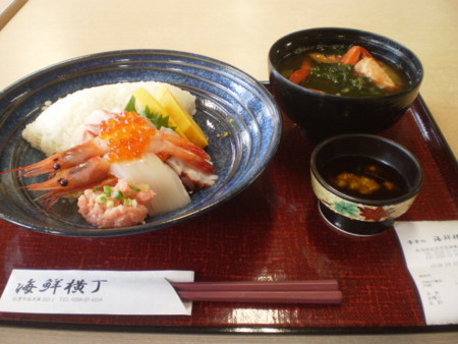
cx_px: 229
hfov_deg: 51.3
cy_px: 172
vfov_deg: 39.7
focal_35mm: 36
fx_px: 477
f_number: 3.1
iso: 125
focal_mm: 6.3
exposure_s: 1/30
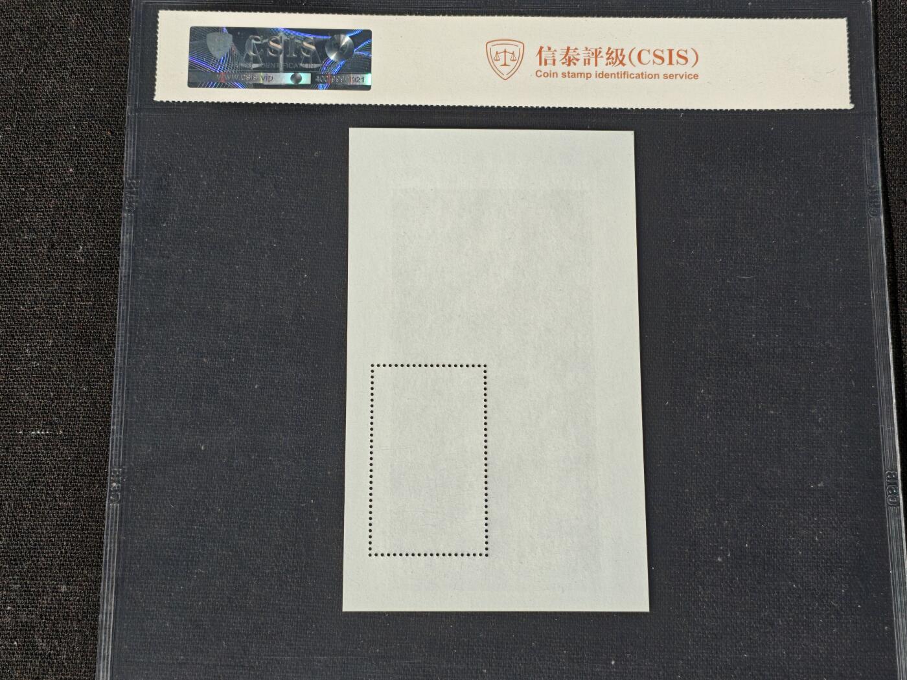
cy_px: 340
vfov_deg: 25.7
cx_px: 454
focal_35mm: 57
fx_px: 1494
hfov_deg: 33.8
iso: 50
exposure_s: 1/1722
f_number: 1.5
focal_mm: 4.94
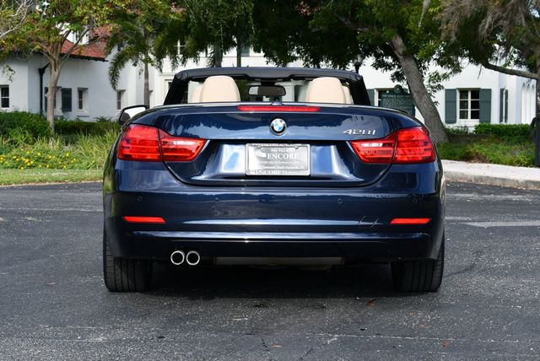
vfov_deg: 14.9
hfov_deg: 22.1
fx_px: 1381
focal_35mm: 92
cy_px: 180
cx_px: 270
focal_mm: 46
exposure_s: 1/250
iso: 160
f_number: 8
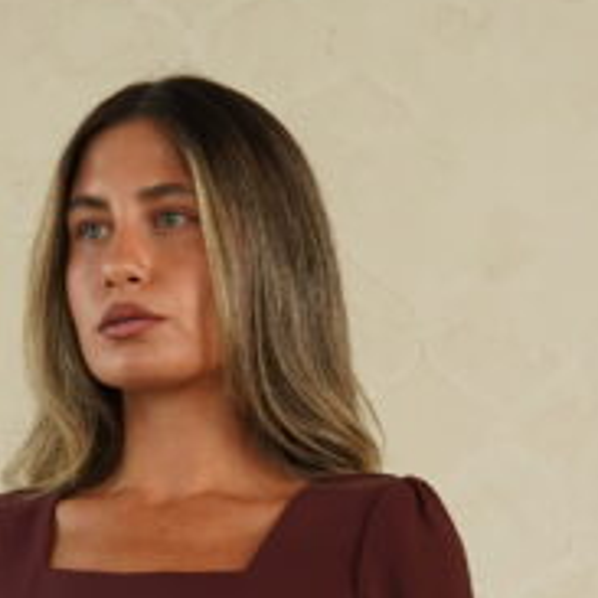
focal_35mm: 196
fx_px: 3831
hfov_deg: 8.9
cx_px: 279
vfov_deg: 8.5
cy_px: 1186
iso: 640
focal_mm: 43
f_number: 3.5
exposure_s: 1/320
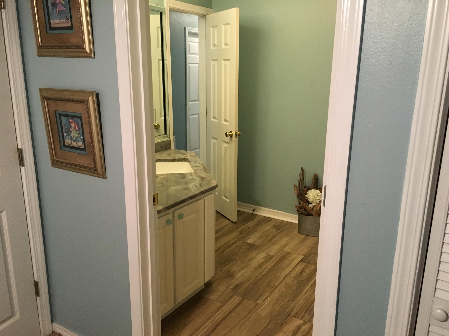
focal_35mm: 29
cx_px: 224
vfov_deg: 48.2
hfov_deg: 61.7
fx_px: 376
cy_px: 168
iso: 200
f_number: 2.2
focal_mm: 4.15
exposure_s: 1/30
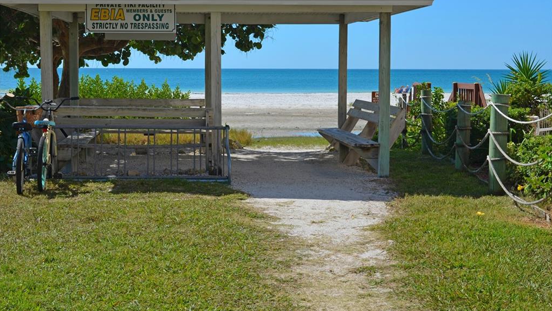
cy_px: 139
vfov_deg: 19.1
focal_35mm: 63
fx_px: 922
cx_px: 276
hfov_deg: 33.3
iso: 100
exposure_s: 1/320
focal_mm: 40
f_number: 9
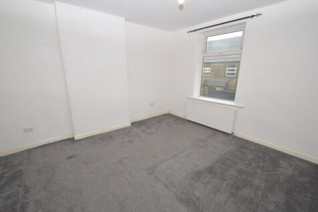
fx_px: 132
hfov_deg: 100.4
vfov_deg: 77.3
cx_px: 159
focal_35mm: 15
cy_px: 106
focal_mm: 10
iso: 800
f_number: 9
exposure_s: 1/60
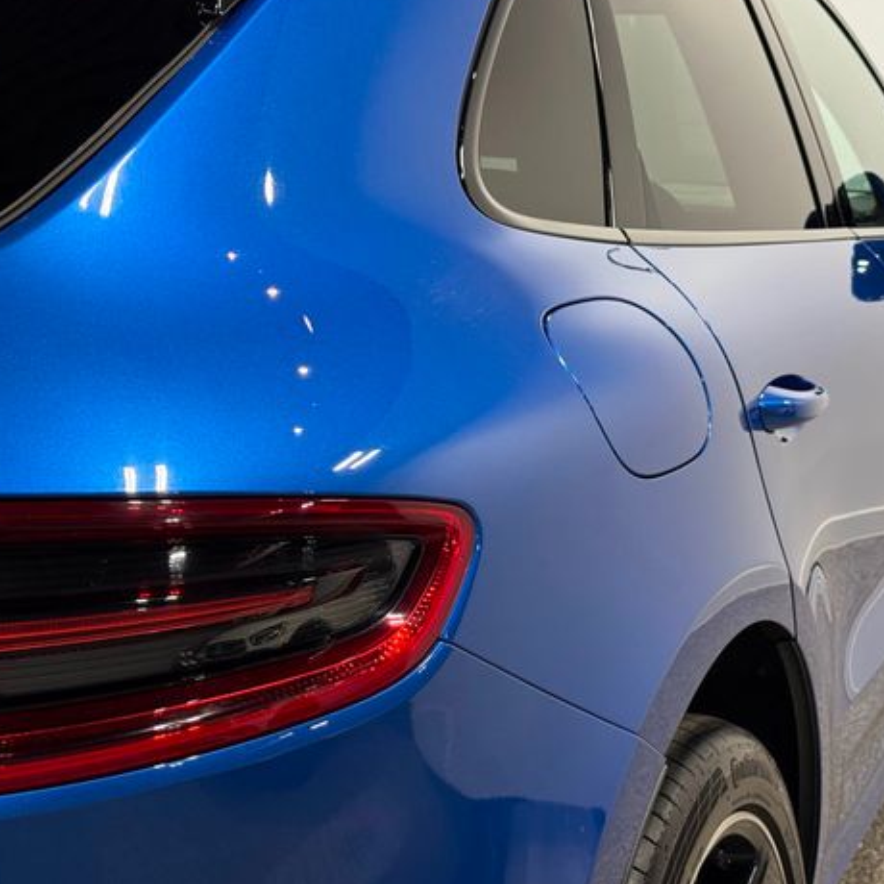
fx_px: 1705
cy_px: 432
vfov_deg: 29.1
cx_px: 584
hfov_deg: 28.9
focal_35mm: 59
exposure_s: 1/238
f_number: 1.78
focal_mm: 6.76
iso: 125
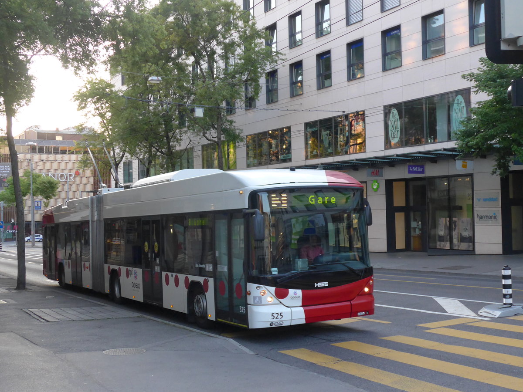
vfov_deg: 29.7
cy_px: 196
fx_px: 740
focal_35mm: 49
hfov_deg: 38.9
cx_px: 262
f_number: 3.2
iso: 500
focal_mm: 10.1
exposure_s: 1/250
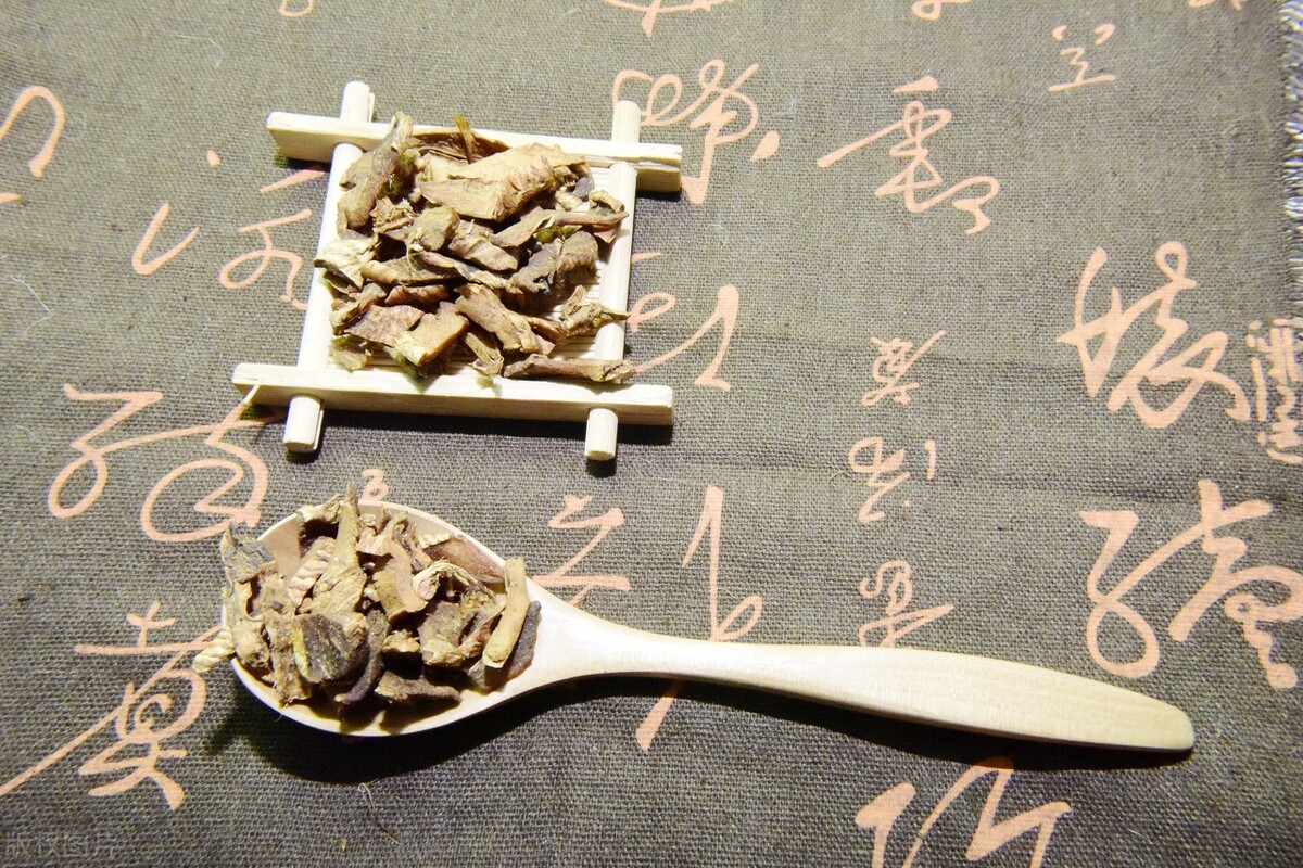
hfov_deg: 69.4
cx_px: 652
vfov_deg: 49.6
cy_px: 434
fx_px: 941
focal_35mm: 26
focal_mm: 26
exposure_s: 1/250
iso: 12800
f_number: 22
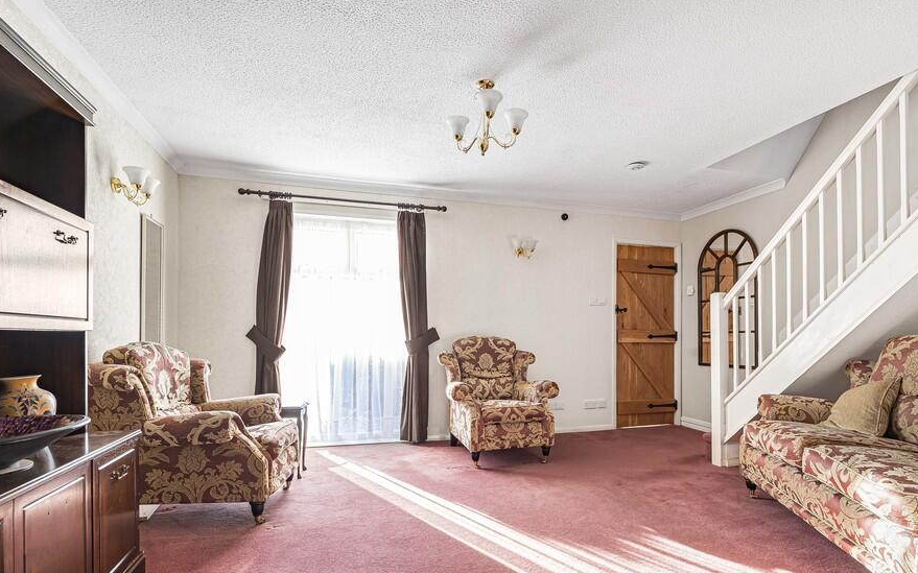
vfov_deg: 61.8
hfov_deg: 88.0
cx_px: 478
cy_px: 337
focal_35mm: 19
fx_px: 475
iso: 200
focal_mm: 16
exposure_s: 1/15
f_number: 8
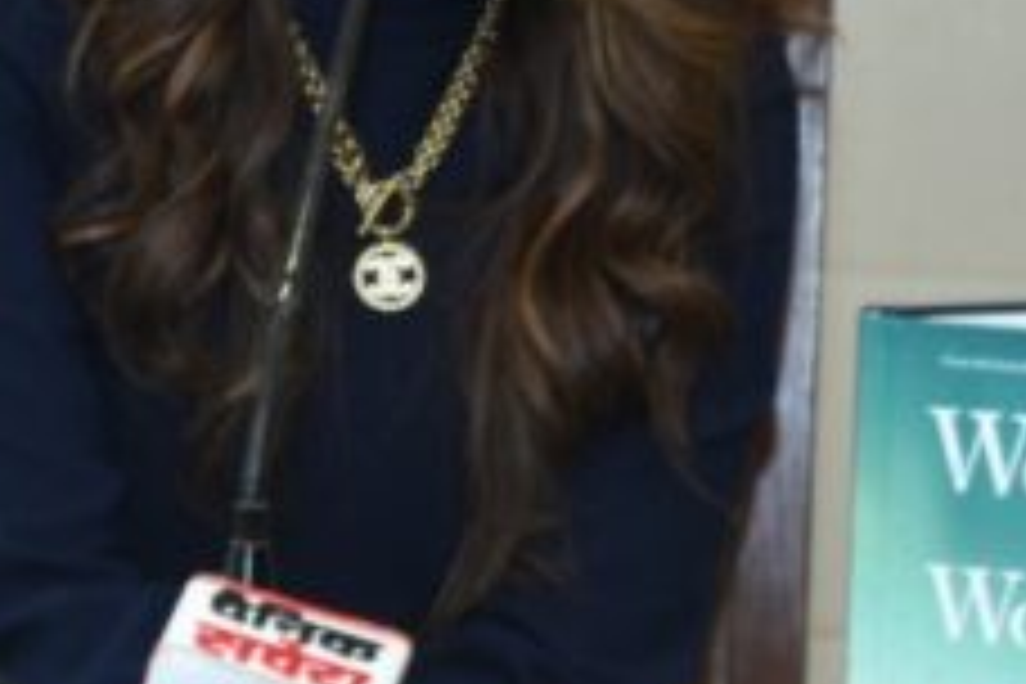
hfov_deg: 7.3
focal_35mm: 281
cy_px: 144
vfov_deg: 4.9
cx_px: 194
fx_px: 8008
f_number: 5.6
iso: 1600
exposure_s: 1/125
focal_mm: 92
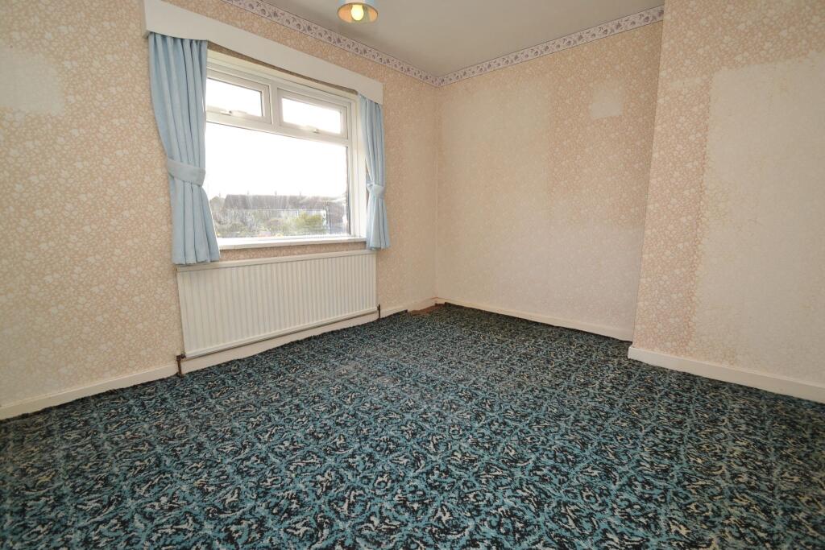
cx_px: 412
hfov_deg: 100.4
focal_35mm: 15
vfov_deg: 77.3
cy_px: 275
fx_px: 344
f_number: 5.6
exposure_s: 1/125
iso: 360
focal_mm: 10
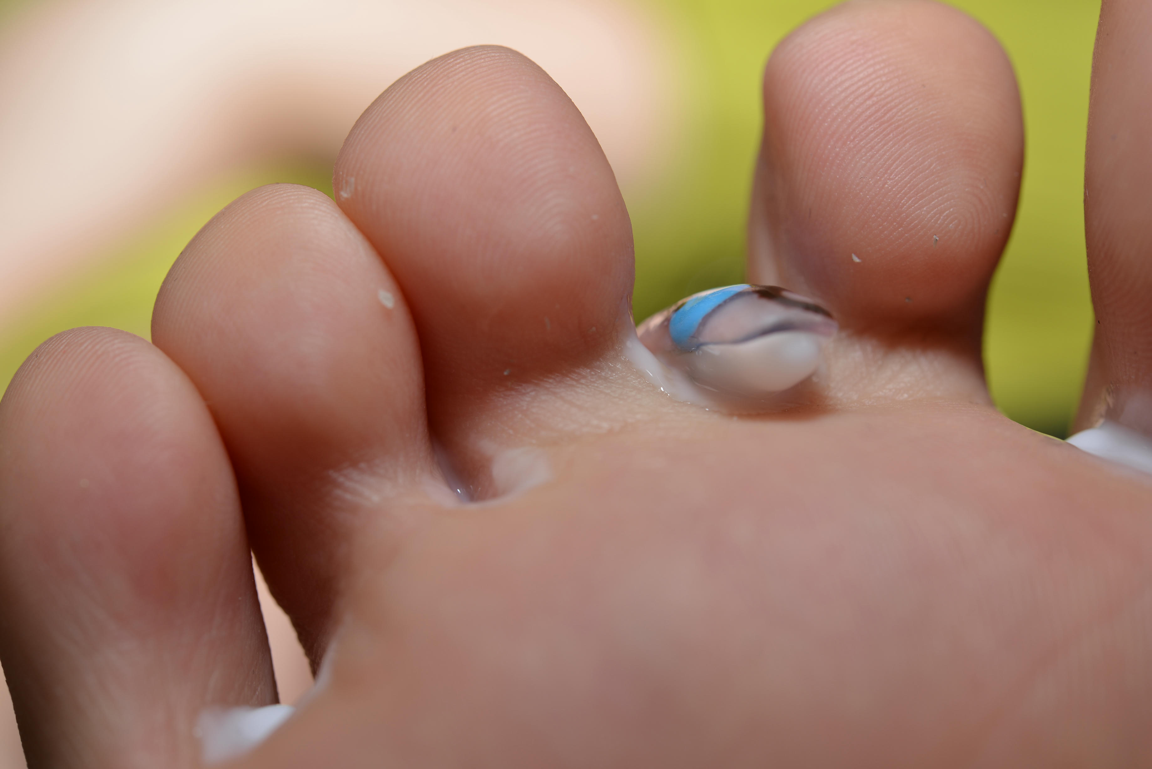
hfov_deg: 33.4
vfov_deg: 22.6
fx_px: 1920
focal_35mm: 60
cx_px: 576
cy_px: 384
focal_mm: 60
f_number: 8
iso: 100
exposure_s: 1/125
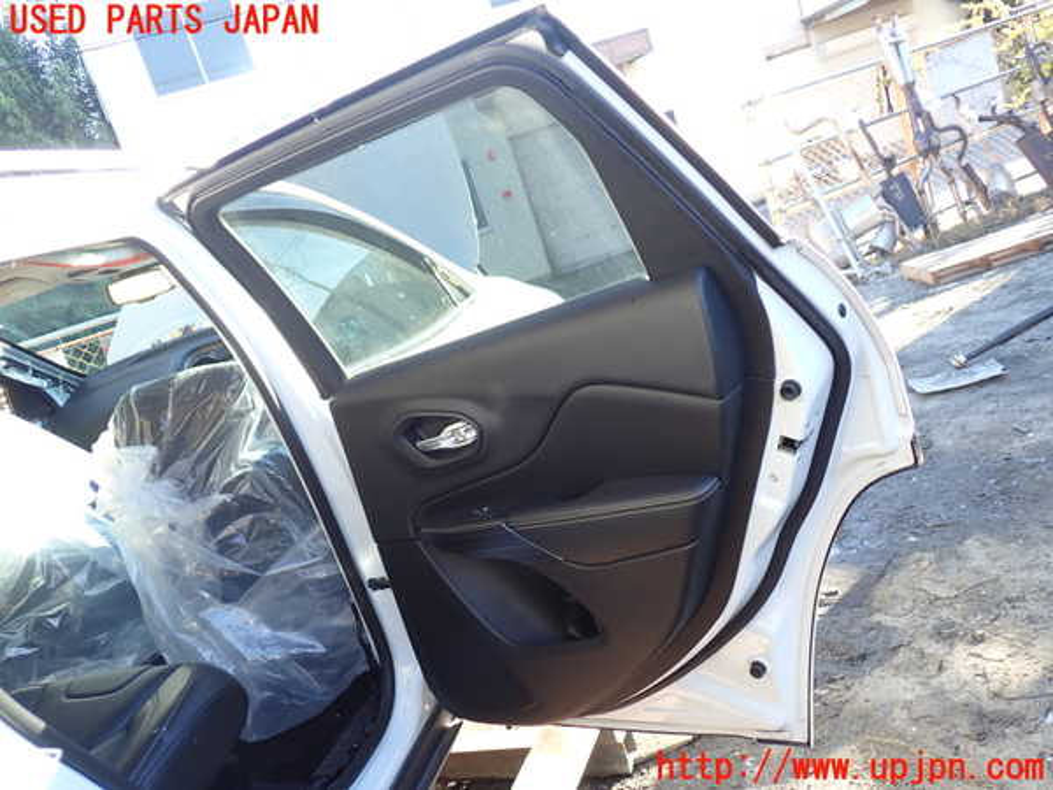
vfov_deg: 46.8
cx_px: 526
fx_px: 913
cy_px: 395
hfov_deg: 60.0
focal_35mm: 30
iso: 100
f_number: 2.3
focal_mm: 5.4
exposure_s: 1/100
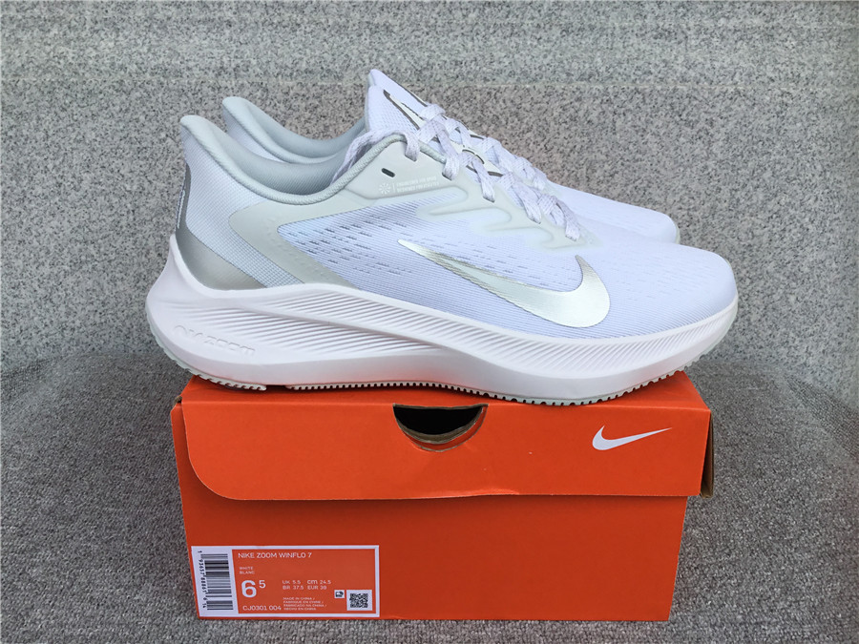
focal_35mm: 31
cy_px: 322
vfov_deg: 45.4
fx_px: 769
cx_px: 430
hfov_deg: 58.4
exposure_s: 1/916
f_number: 2.4
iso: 25
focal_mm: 3.3
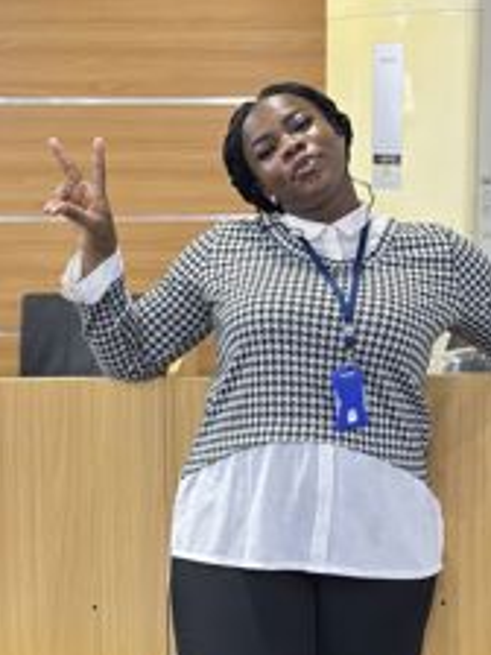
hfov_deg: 20.1
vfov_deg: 26.7
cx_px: 321
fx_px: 1381
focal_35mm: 73
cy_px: 308
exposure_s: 1/33
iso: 320
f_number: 1.78
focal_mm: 6.86
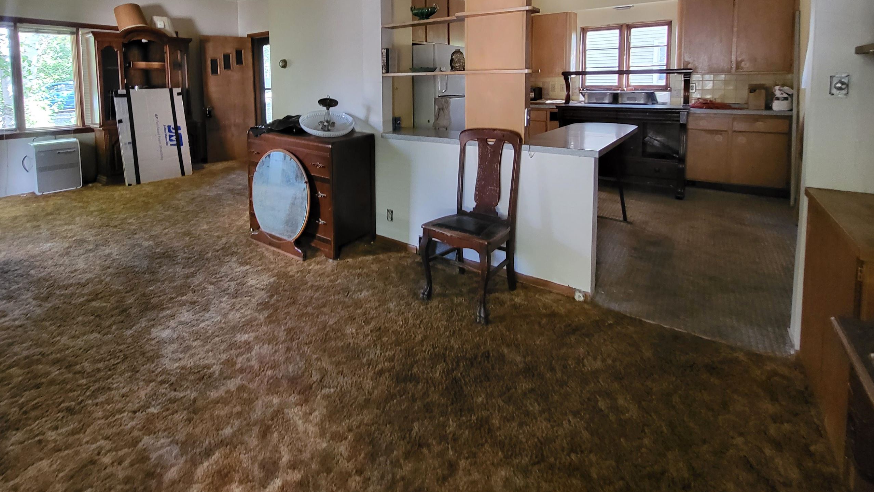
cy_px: 113
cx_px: 372
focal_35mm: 17
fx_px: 394
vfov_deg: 59.9
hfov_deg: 95.2
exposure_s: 1/30
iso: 320
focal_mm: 1.74
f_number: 2.2
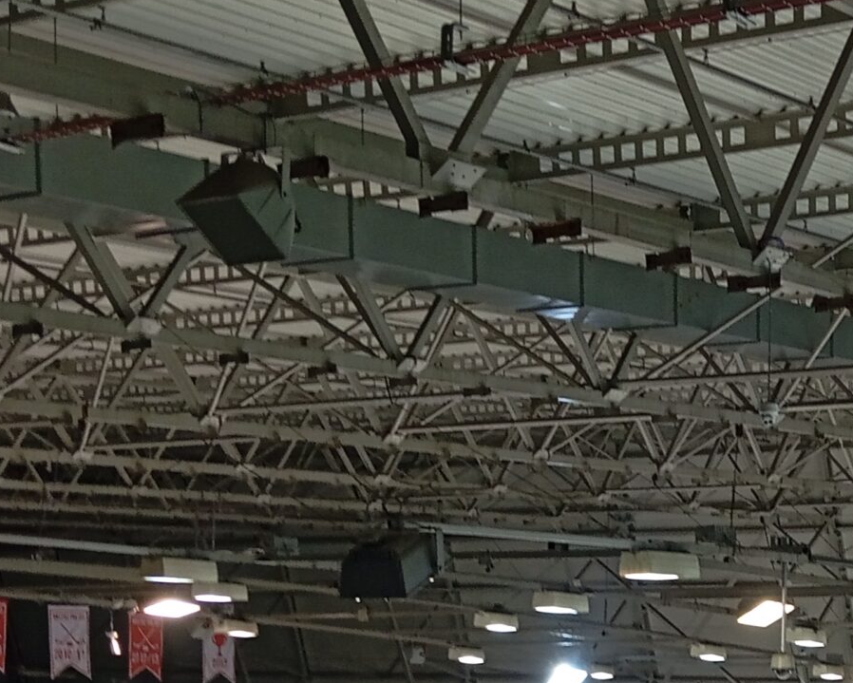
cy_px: 737
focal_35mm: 78
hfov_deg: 23.0
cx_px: 936
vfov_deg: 18.9
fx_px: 1970
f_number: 1.8
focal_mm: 4.25
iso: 78
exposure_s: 1/50
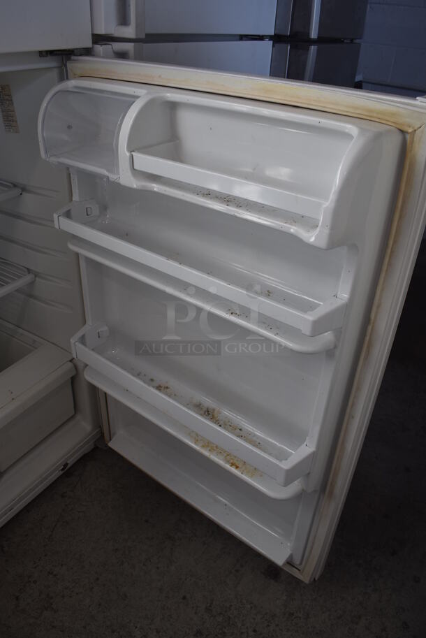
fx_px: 478
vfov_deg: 67.3
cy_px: 319
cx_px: 213
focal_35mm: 27
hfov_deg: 48.0
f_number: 5.6
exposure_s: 1/160
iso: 200
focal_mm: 18
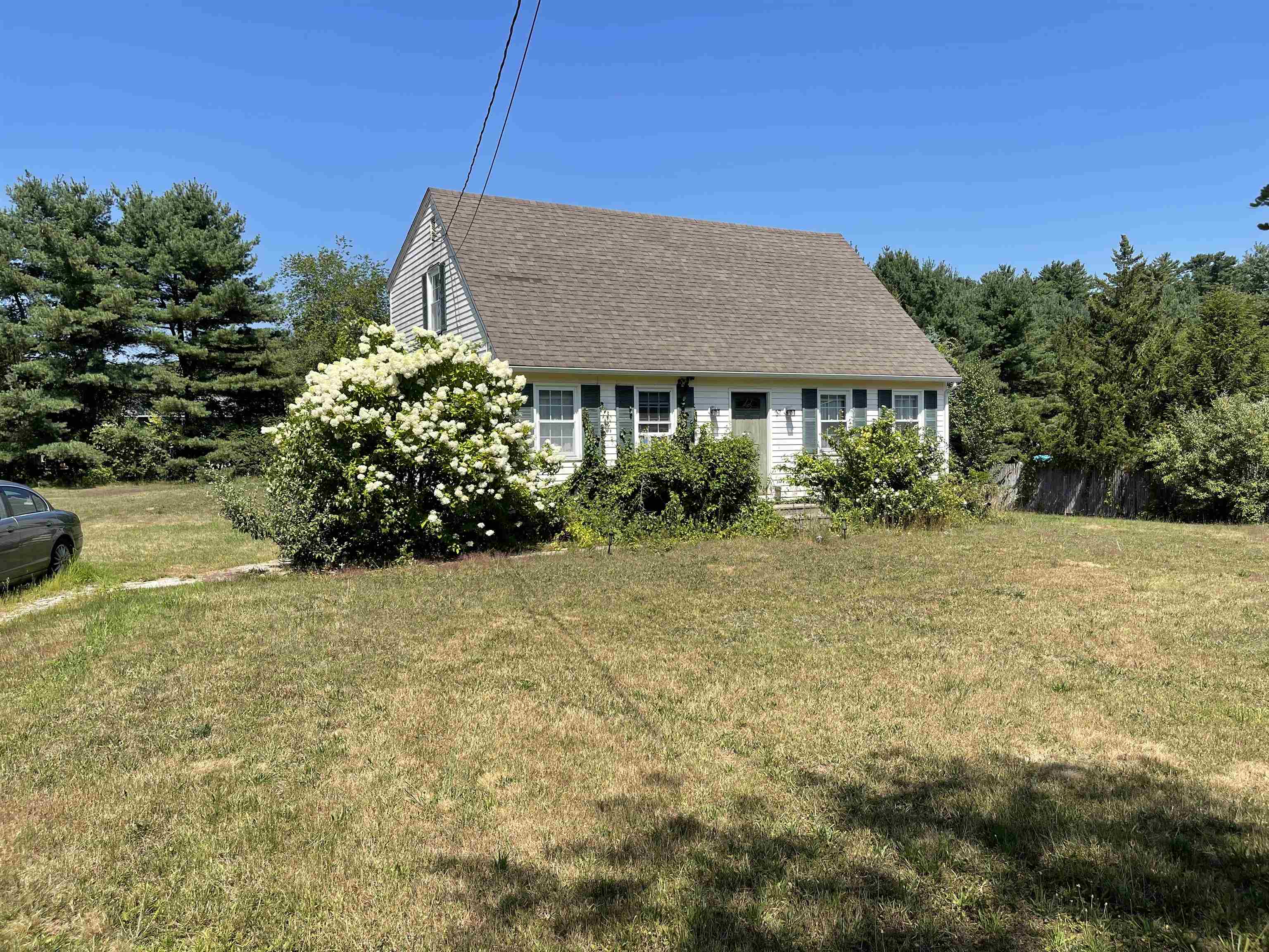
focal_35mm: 25
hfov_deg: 69.4
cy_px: 476
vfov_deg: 54.9
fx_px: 916
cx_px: 634
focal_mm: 5.1
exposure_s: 1/2786
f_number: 1.6
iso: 32
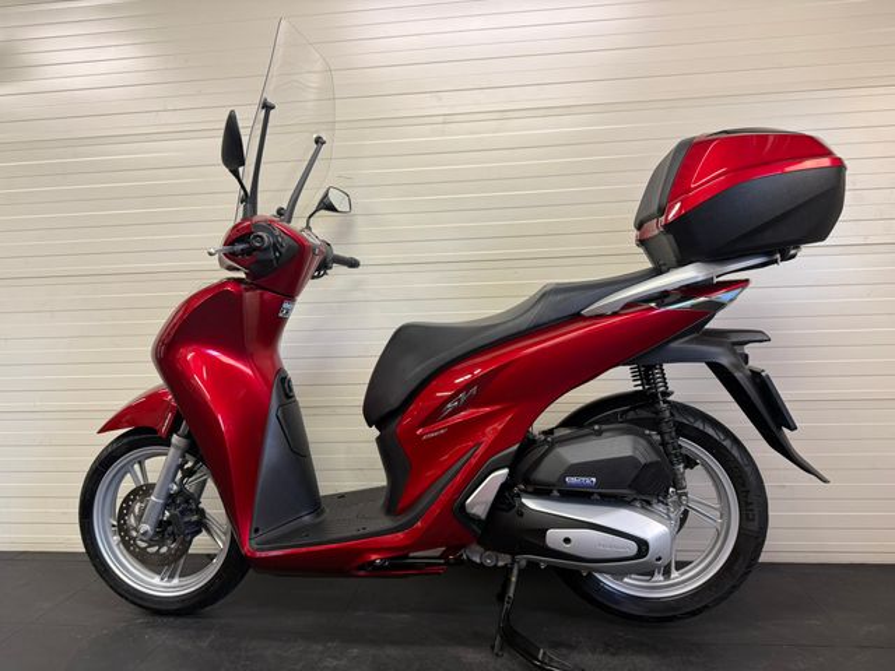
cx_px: 448
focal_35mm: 24
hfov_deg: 71.6
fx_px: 621
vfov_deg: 56.8
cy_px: 336
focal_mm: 6.76
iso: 125
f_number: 1.78
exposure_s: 1/100
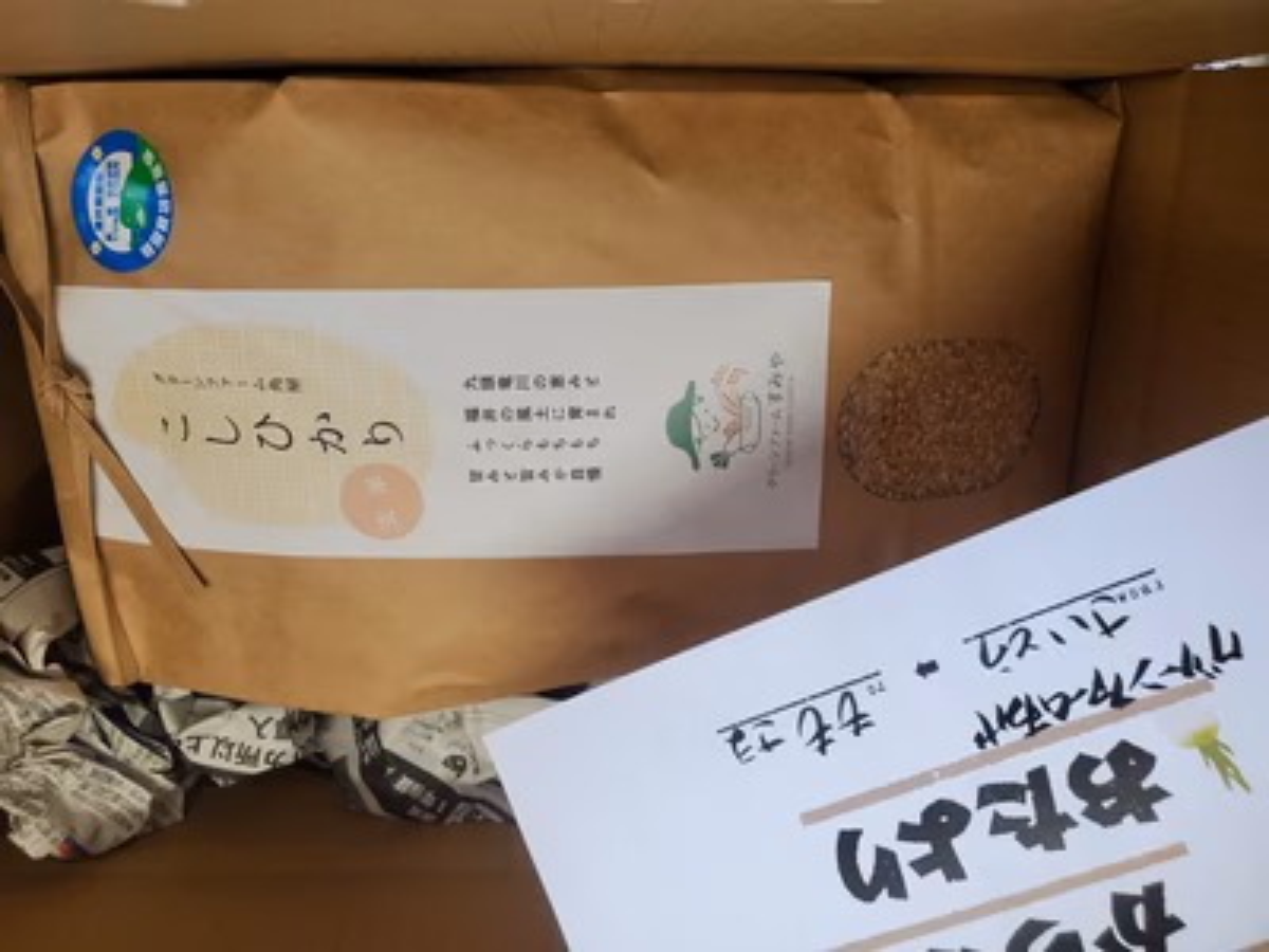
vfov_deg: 53.1
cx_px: 634
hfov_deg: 67.3
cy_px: 476
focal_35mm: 26
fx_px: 953
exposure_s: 1/120
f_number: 2.4
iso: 100
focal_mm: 4.3
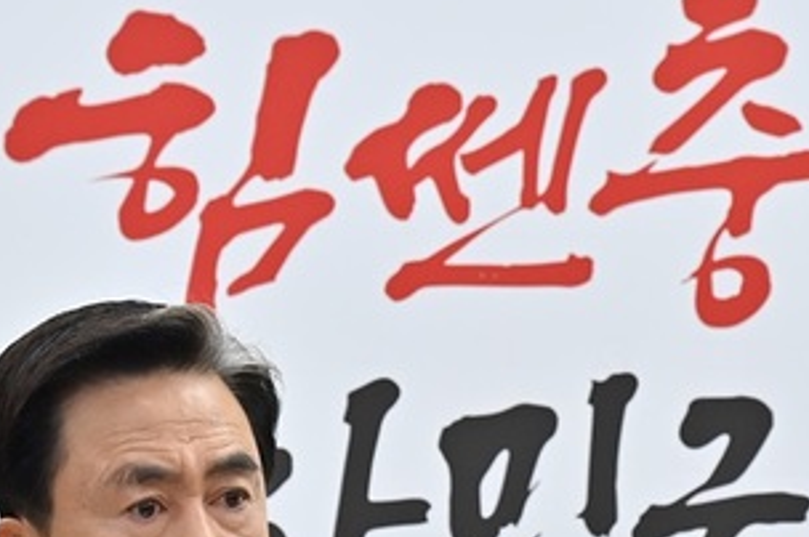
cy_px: 606
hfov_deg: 3.5
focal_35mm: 593
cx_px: 250
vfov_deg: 2.3
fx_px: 13312
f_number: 6.3
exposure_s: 1/320
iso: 1000
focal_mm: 200
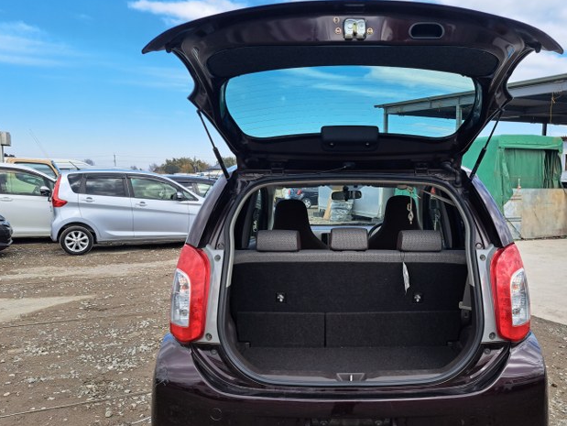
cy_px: 250
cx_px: 347
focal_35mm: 31
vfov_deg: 45.3
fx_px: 508
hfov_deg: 57.7
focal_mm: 5.23
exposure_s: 1/577
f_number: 1.8
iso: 50
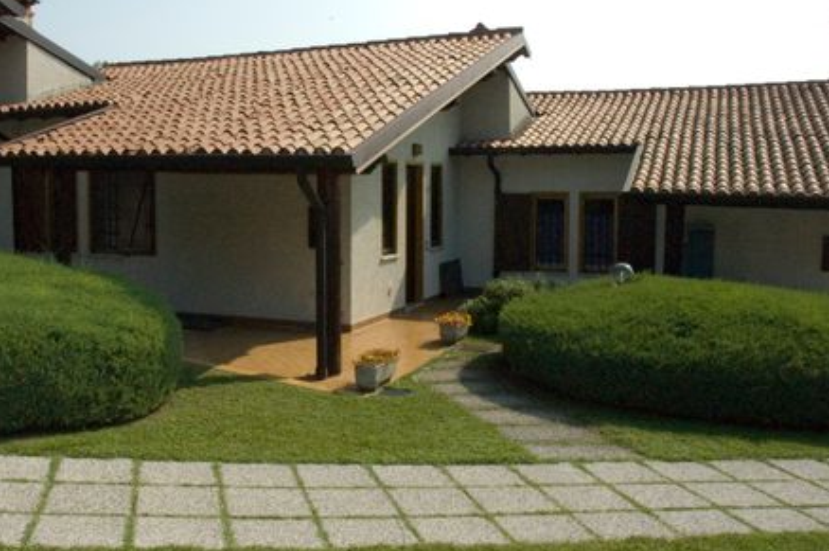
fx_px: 851
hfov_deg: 51.2
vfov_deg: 35.8
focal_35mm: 37
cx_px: 290
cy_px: 249
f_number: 22
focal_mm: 18
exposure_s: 1/500
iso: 1600
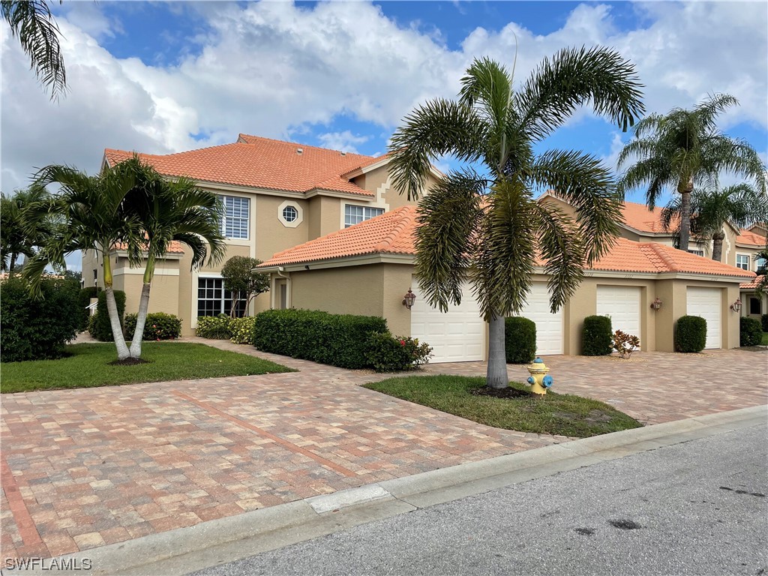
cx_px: 384
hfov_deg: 67.3
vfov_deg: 53.1
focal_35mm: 26
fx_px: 577
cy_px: 288
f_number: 1.6
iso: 32
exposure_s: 1/4132
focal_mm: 4.2
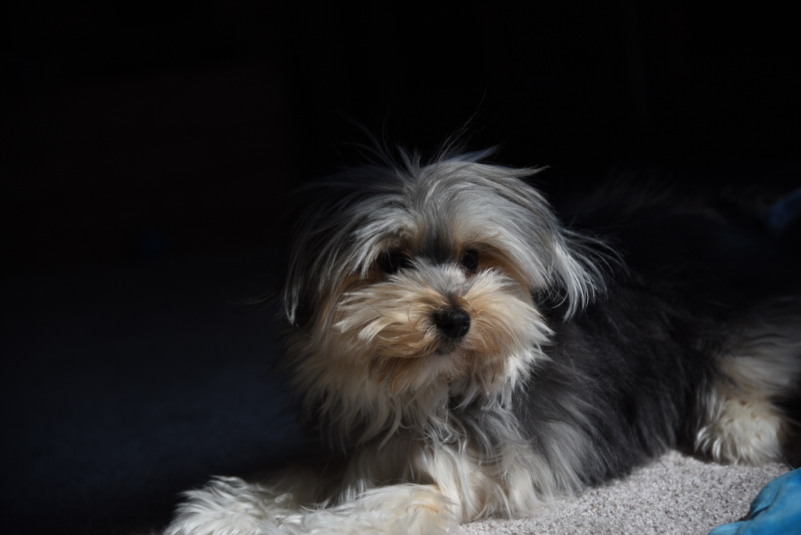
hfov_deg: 24.8
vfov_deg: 16.7
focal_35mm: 82
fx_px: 1825
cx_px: 400
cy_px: 268
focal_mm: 82
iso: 100
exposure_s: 1/500
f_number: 4
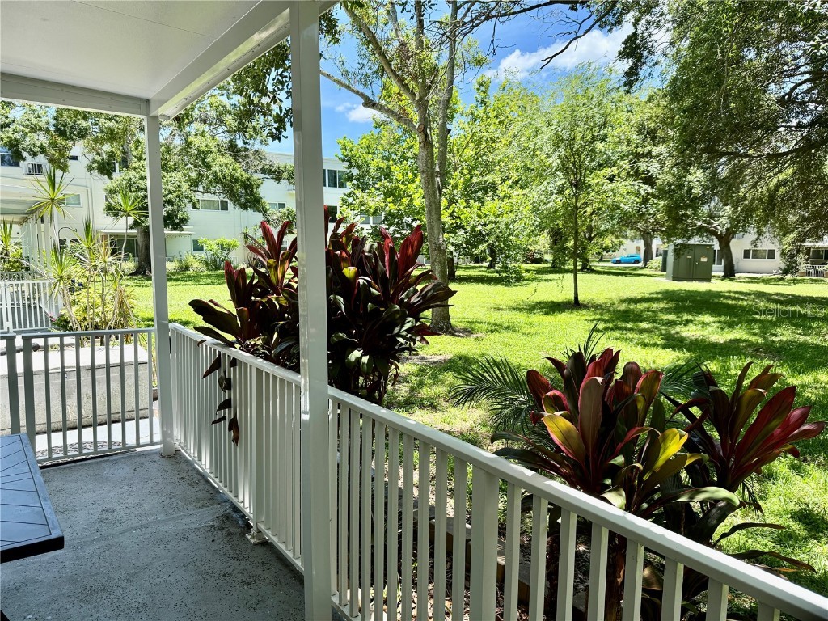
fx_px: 574
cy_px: 310
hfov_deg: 71.6
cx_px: 414
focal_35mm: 24
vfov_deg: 56.8
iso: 100
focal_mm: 6.76
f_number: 1.78
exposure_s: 1/1653
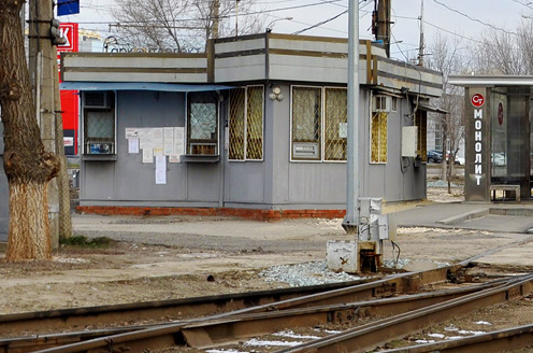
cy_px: -30
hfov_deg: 17.5
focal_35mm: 110
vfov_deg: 12.2
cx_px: 694
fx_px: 1624
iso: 200
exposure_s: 1/320
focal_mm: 26
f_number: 6.3
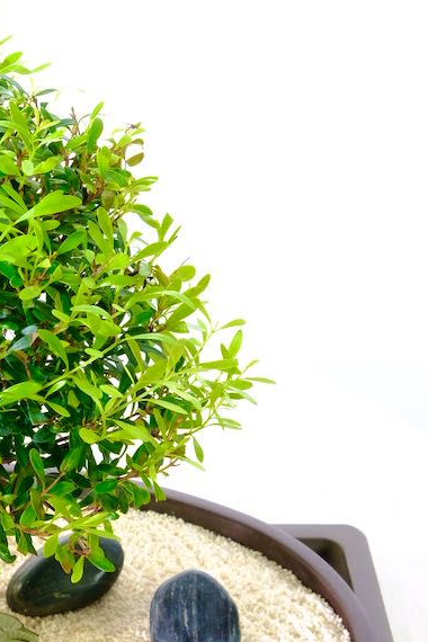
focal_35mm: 110
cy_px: 356
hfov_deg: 12.3
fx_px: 1962
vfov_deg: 18.6
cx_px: -36
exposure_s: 1/15
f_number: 11
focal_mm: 32.9
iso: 1000
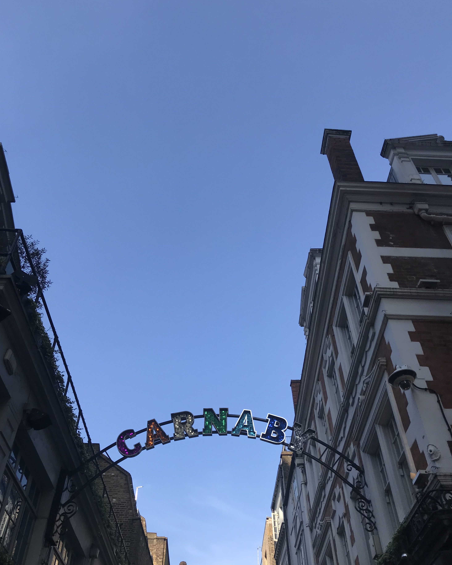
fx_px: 502
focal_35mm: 30
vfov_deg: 58.8
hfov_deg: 48.5
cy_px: 286
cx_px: 221
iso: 20
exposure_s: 1/1259
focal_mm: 3.99
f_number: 1.8
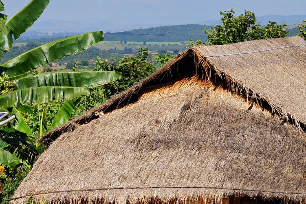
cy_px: 197
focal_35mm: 230
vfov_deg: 6.0
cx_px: 124
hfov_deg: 8.9
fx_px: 1955
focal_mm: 90
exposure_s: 1/160
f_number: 13
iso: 100
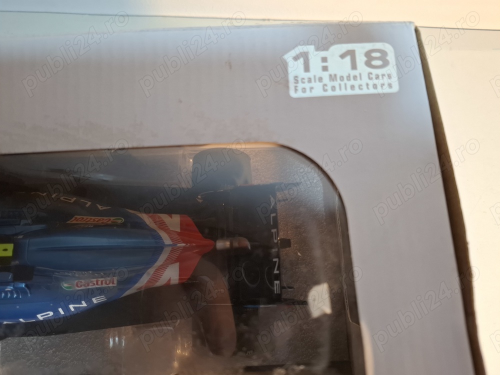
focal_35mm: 23
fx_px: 332
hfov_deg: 73.9
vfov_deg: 58.9
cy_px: 188
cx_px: 250
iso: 160
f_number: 1.8
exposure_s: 1/100
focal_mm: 5.54
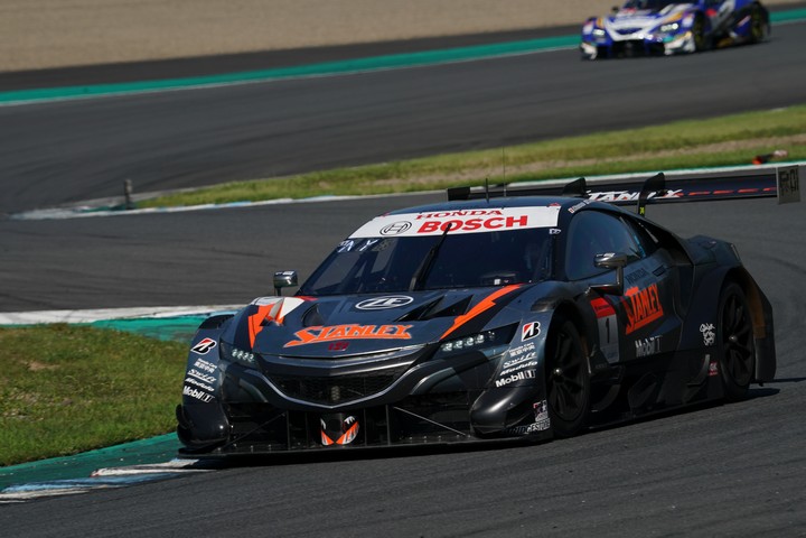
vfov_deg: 3.4
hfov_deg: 5.2
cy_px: 269
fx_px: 8955
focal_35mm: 400
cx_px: 403
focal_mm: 400
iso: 200
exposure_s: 1/640
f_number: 11
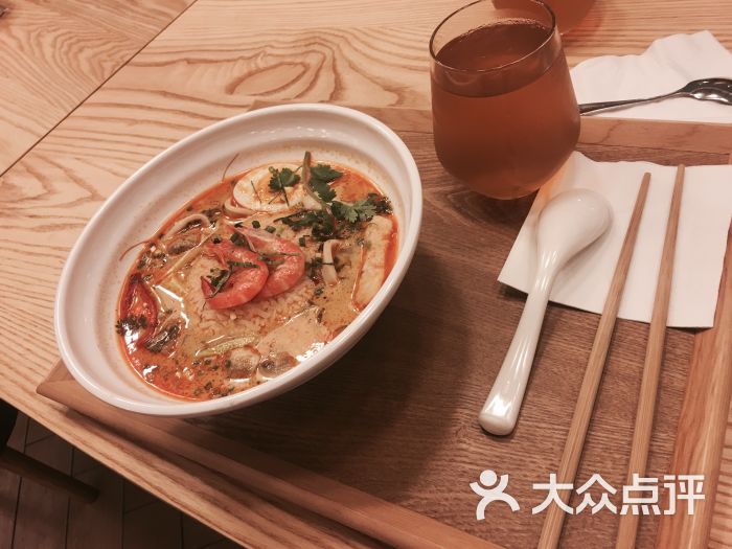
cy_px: 274
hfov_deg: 61.7
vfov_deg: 48.2
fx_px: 613
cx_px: 366
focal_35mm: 29
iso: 32
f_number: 2.2
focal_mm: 4.15
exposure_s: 1/17
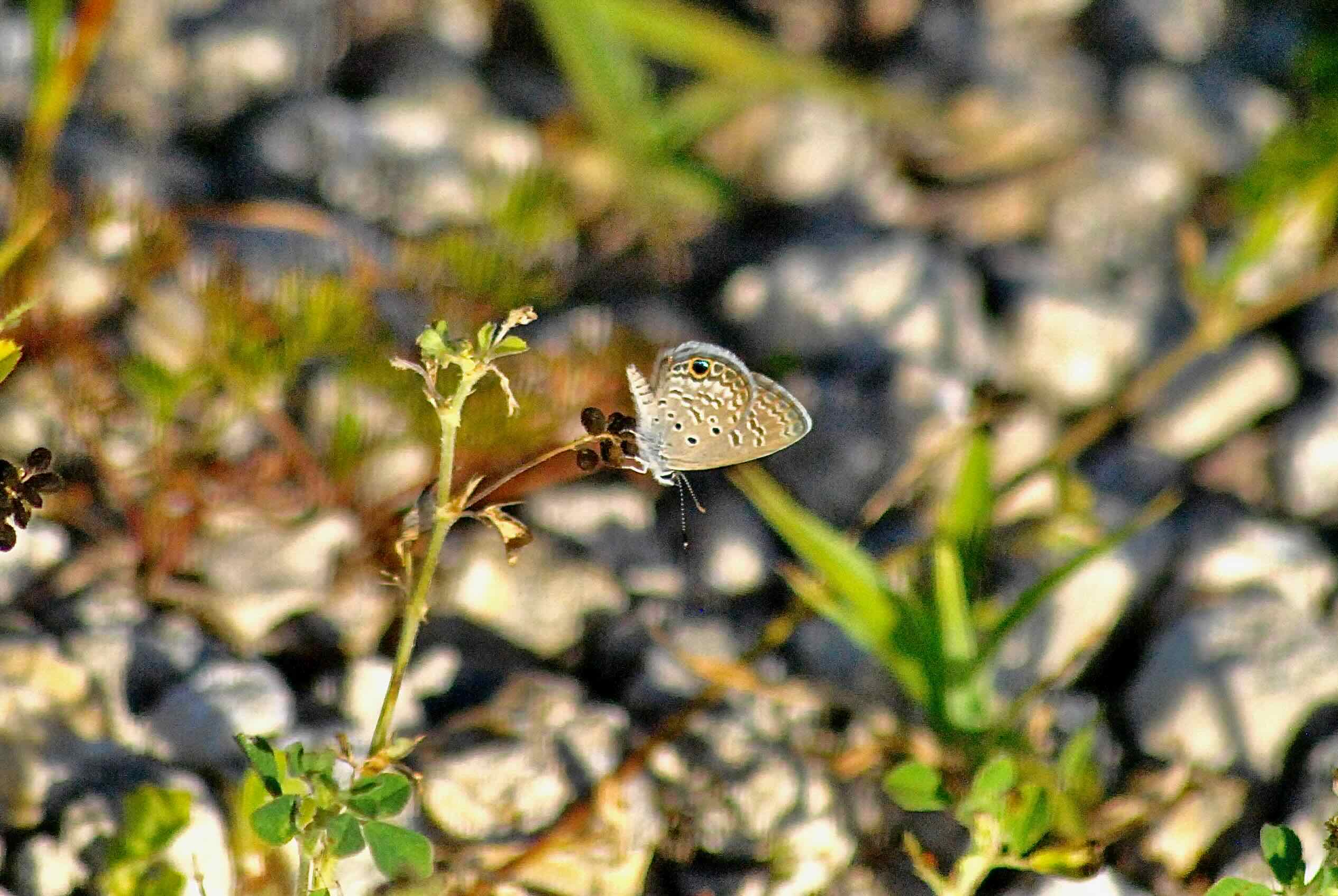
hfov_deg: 4.6
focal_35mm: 450
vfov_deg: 3.1
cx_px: 669
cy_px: 448
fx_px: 16746
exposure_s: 1/4000
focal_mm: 300
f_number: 7.1
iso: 1600
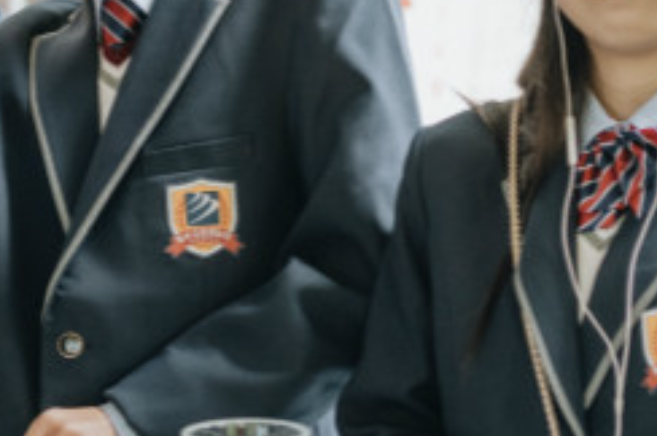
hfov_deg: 13.4
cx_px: 345
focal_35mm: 154
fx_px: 2807
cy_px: 32
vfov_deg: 8.8
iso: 320
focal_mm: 50
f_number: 2.8
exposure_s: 1/100
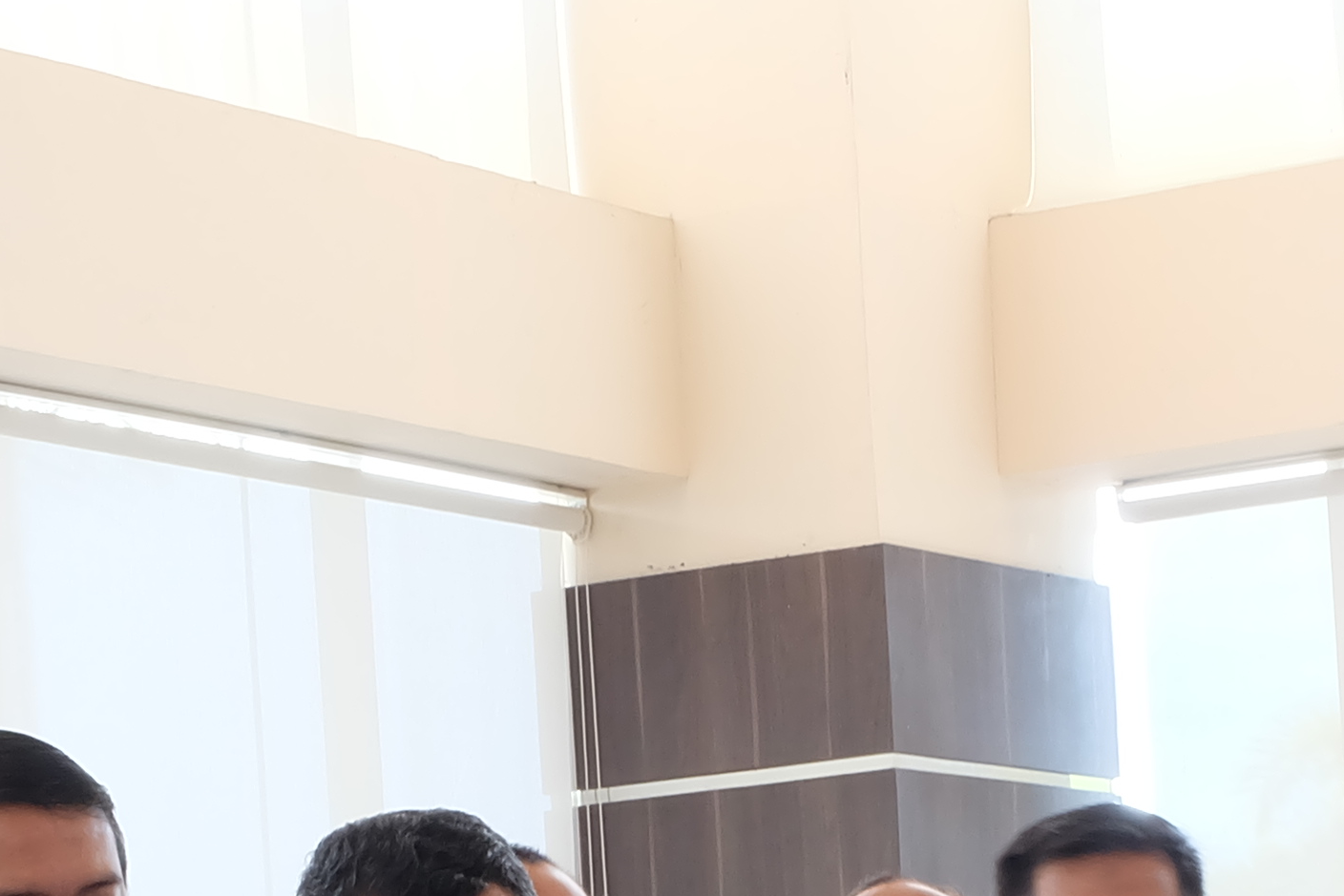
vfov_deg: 8.6
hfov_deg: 13.3
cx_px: 1258
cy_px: 1556
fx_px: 5712
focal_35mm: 153
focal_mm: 29.5
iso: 1000
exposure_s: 1/20
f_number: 13
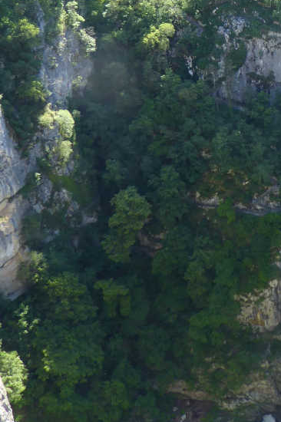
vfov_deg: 31.5
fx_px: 727
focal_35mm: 62
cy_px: 76
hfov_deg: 20.8
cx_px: 313
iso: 80
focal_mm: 4.3
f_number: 3.3
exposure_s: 1/125
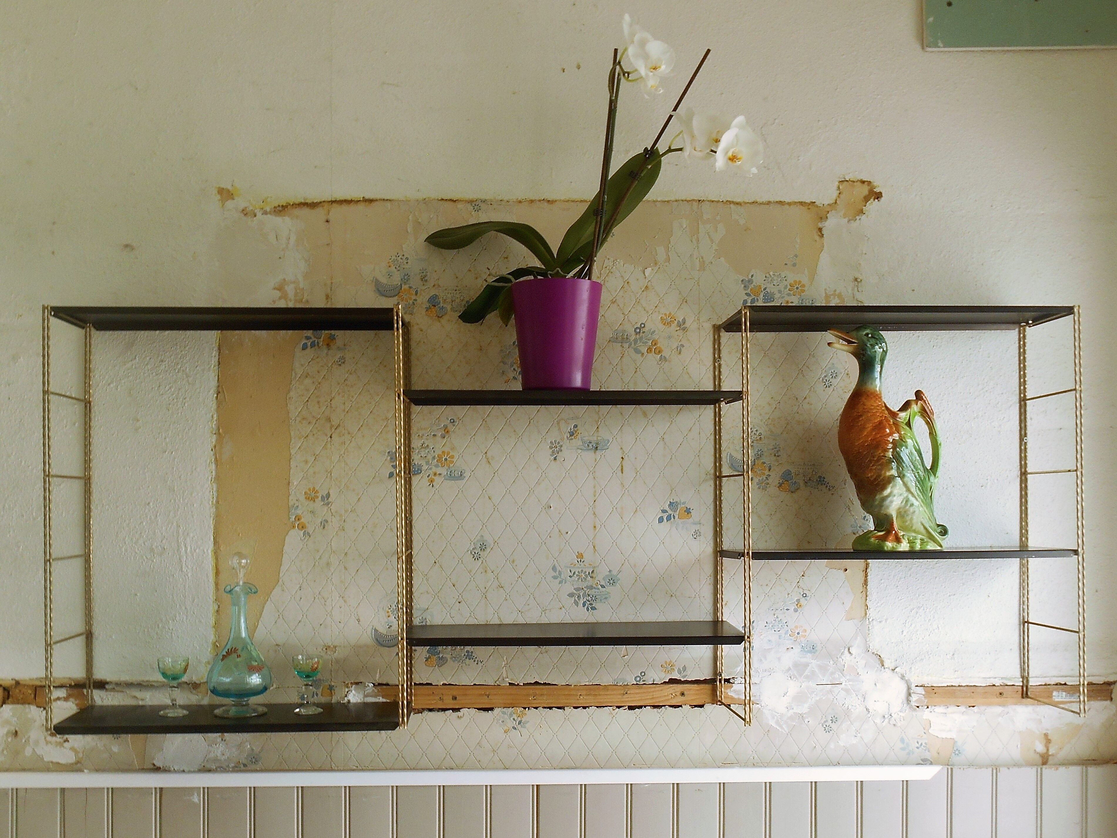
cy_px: 419
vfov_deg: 53.1
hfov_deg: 67.3
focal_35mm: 26
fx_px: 839
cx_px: 558
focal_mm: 4.7
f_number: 3.4
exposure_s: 1/30
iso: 80
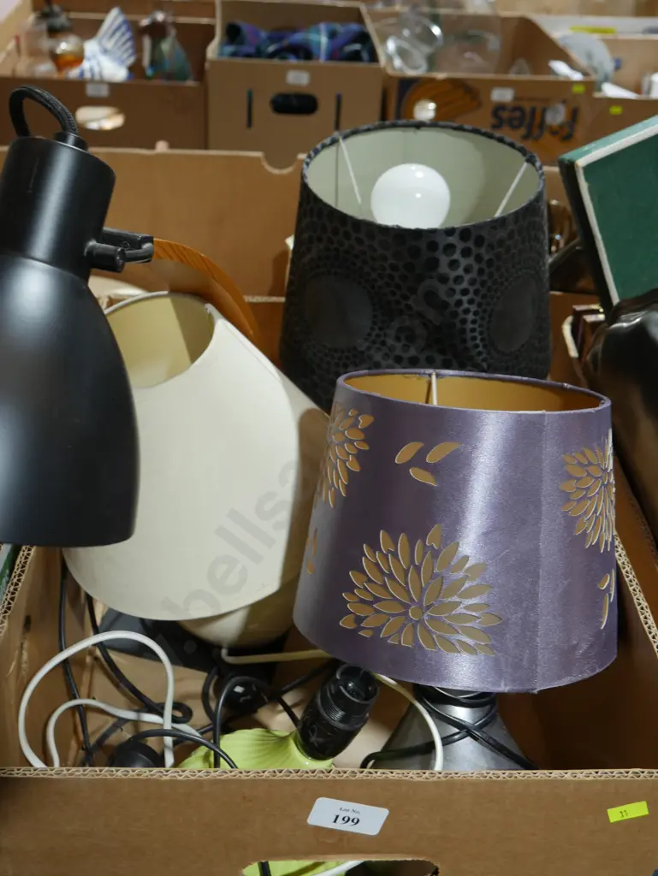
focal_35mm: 40
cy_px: 438
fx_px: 1013
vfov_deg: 46.8
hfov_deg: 36.0
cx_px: 329
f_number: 4.5
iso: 400
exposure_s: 1/60
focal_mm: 20
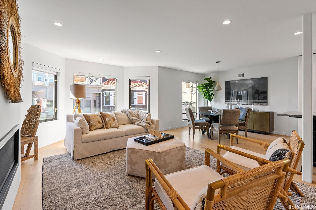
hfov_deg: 96.8
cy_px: 105
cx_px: 158
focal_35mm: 16
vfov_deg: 73.7
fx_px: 140
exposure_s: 1/30
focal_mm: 16
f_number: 9
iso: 320
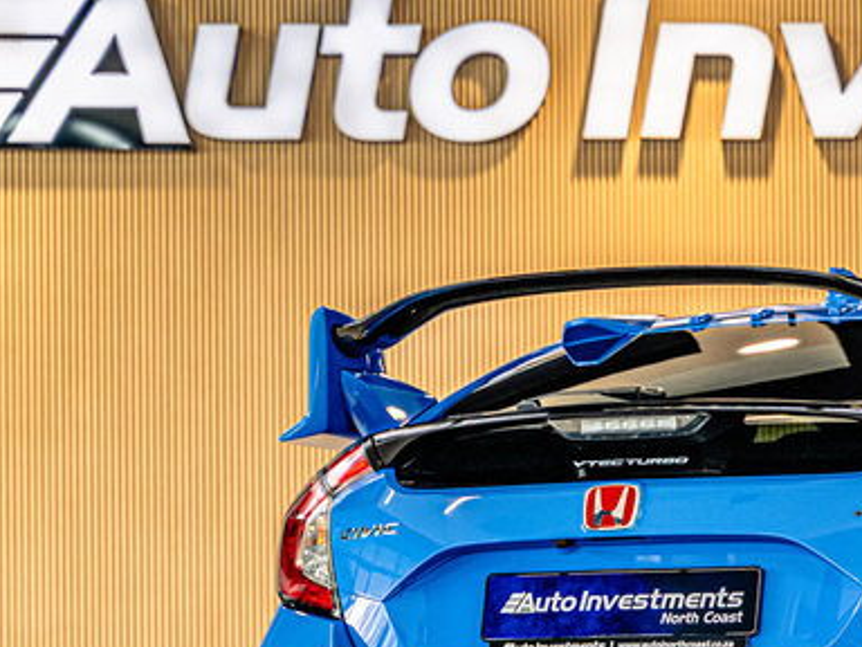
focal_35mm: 192
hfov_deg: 10.2
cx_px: 924
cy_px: 602
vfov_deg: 7.7
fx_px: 4781
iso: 400
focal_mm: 75
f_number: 4
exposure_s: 1/125
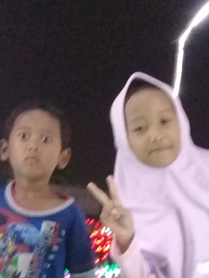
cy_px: 273
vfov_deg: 25.5
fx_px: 587
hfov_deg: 20.2
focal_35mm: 73
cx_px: 103
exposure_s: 1/17
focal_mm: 3.3
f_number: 2.2
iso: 800
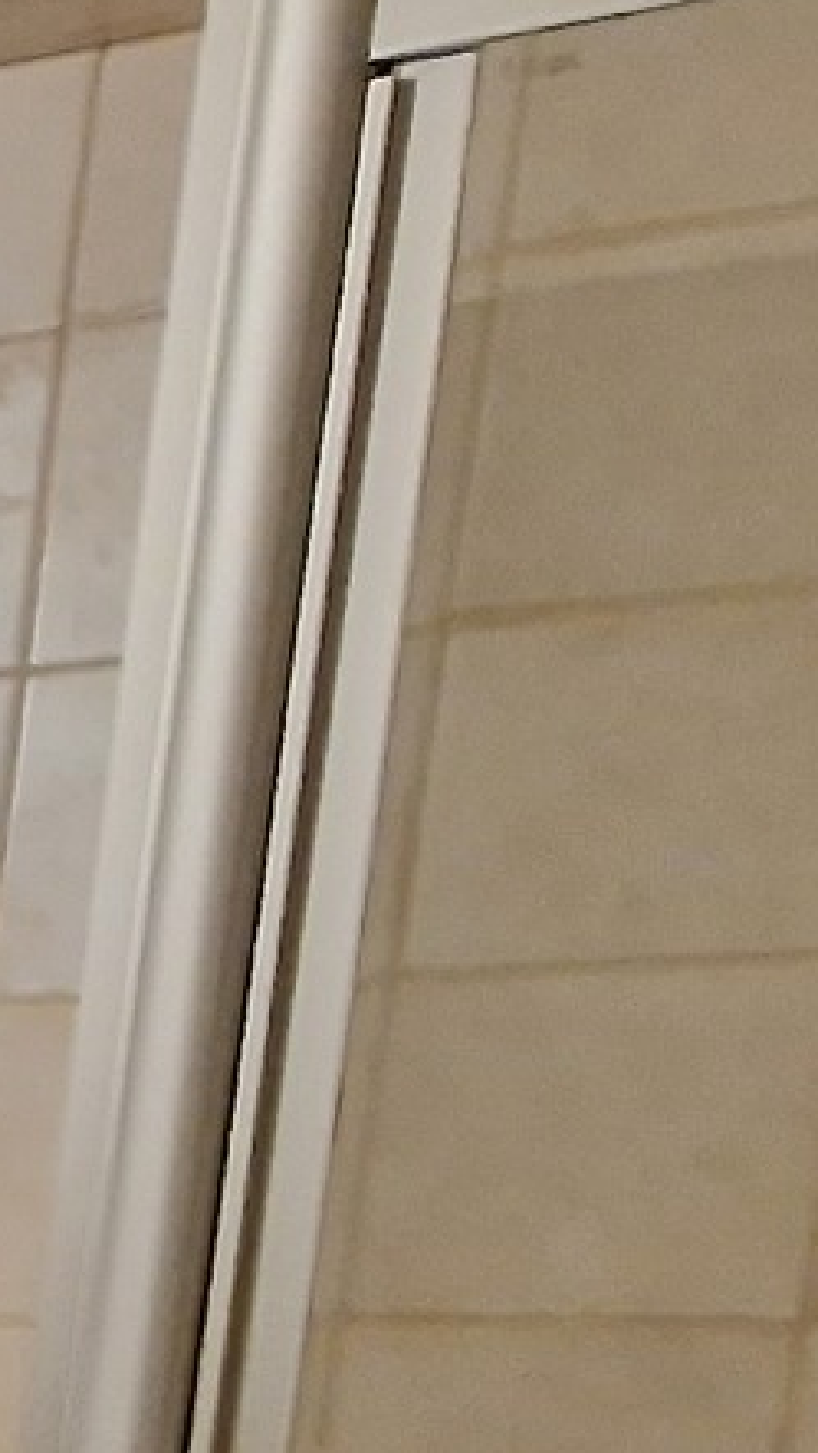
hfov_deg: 7.9
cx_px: -2543
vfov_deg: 23.1
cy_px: 1877
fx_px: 3158
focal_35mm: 82
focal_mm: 2.2
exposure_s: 1/50
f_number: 2.2
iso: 320
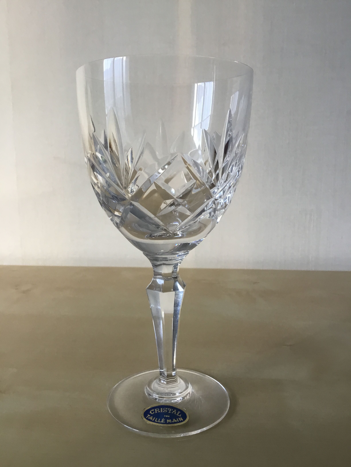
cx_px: 176
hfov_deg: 45.4
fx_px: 419
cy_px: 234
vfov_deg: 58.4
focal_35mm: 31
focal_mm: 3.3
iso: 80
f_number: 2.4
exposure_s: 1/33
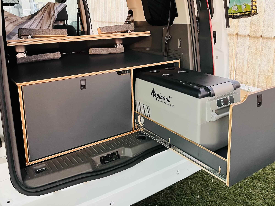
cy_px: 103
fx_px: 207
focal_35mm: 26
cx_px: 138
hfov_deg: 67.3
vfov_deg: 53.1
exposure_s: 1/60
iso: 500
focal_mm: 5.1
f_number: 1.6
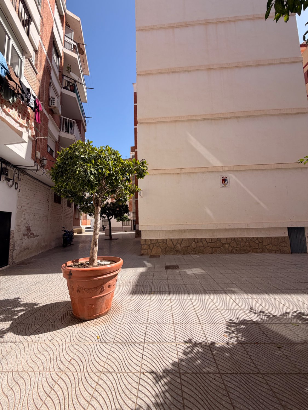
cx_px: 154
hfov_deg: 85.7
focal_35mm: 14
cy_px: 205
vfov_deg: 102.1
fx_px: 166
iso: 25
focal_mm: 2.22
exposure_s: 1/770
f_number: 2.2
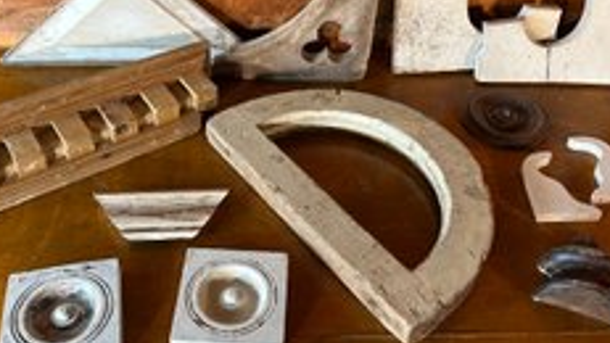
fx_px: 679
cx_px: 287
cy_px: 102
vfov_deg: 28.1
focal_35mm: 42
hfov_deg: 48.3
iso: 125
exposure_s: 1/85
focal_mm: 5.7
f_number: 1.5
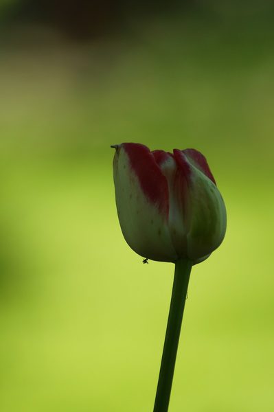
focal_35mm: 450
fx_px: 5146
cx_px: 137
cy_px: 206
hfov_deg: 3.0
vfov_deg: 4.6
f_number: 5.6
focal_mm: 300
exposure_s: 1/500
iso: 320
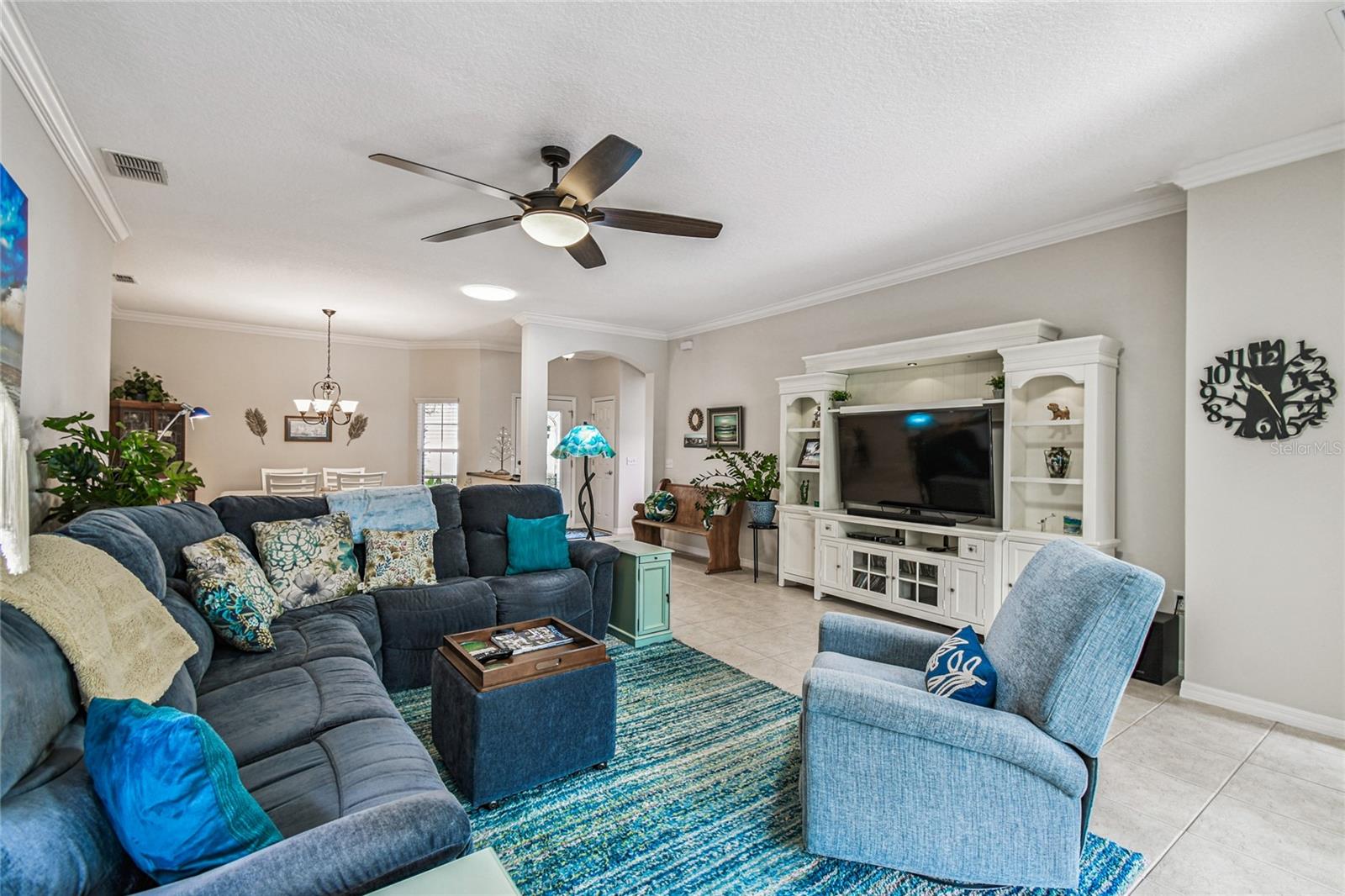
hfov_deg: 100.4
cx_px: 672
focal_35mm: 15
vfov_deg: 77.3
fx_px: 560
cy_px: 448
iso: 100
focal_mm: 10
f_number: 7.1
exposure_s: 1/5
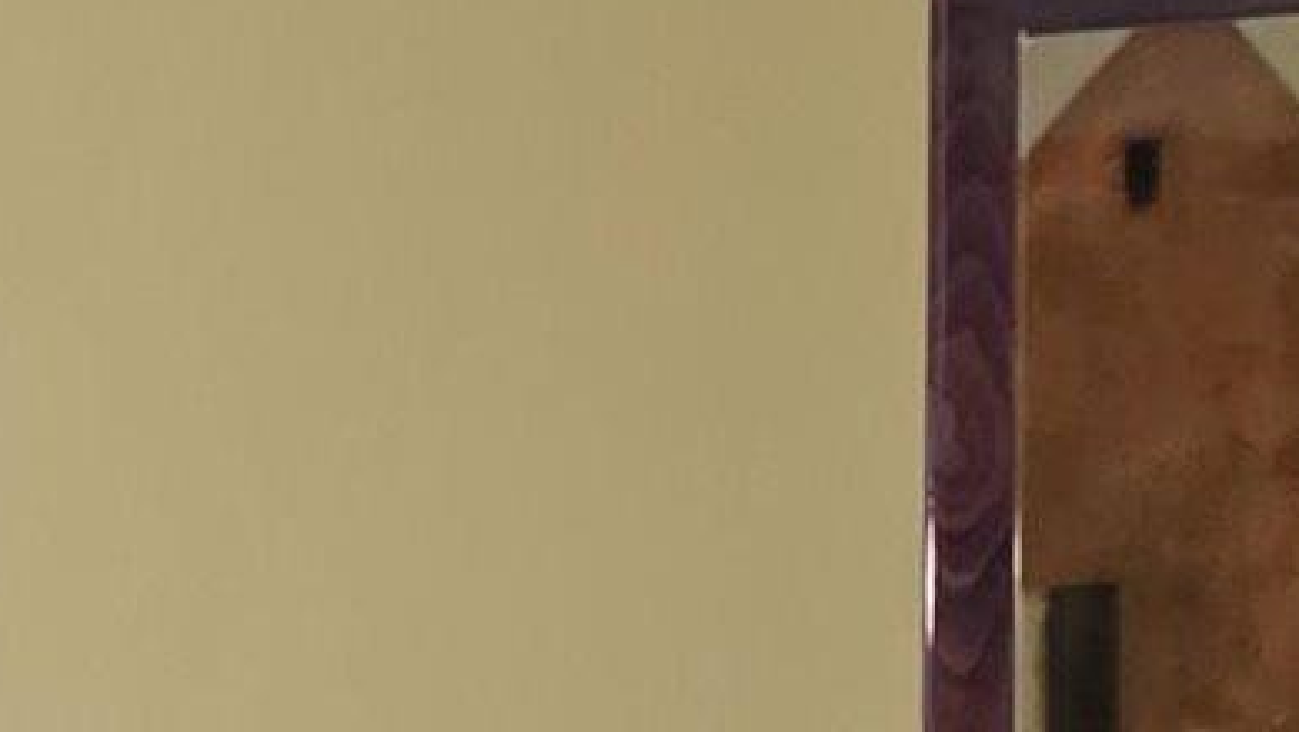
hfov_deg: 10.1
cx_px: -1279
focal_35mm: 198
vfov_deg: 6.0
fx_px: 6821
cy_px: 1400
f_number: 1.7
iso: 640
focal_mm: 6.3
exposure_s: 1/120
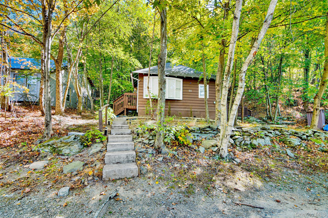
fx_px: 130
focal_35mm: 14
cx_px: 164
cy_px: 109
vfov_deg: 80.2
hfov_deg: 103.3
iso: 100
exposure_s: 1/20
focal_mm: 9.5
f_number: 8
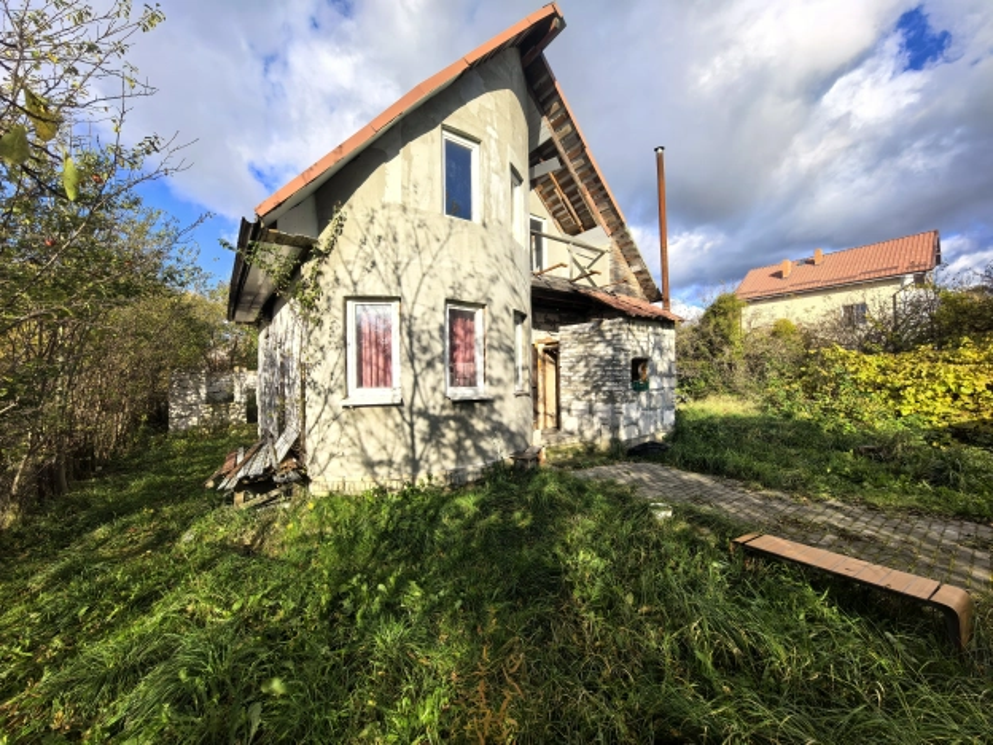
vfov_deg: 89.9
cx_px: 496
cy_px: 372
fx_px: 373
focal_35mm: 13
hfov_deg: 106.2
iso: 50
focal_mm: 1.76
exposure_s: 1/1534
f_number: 2.2
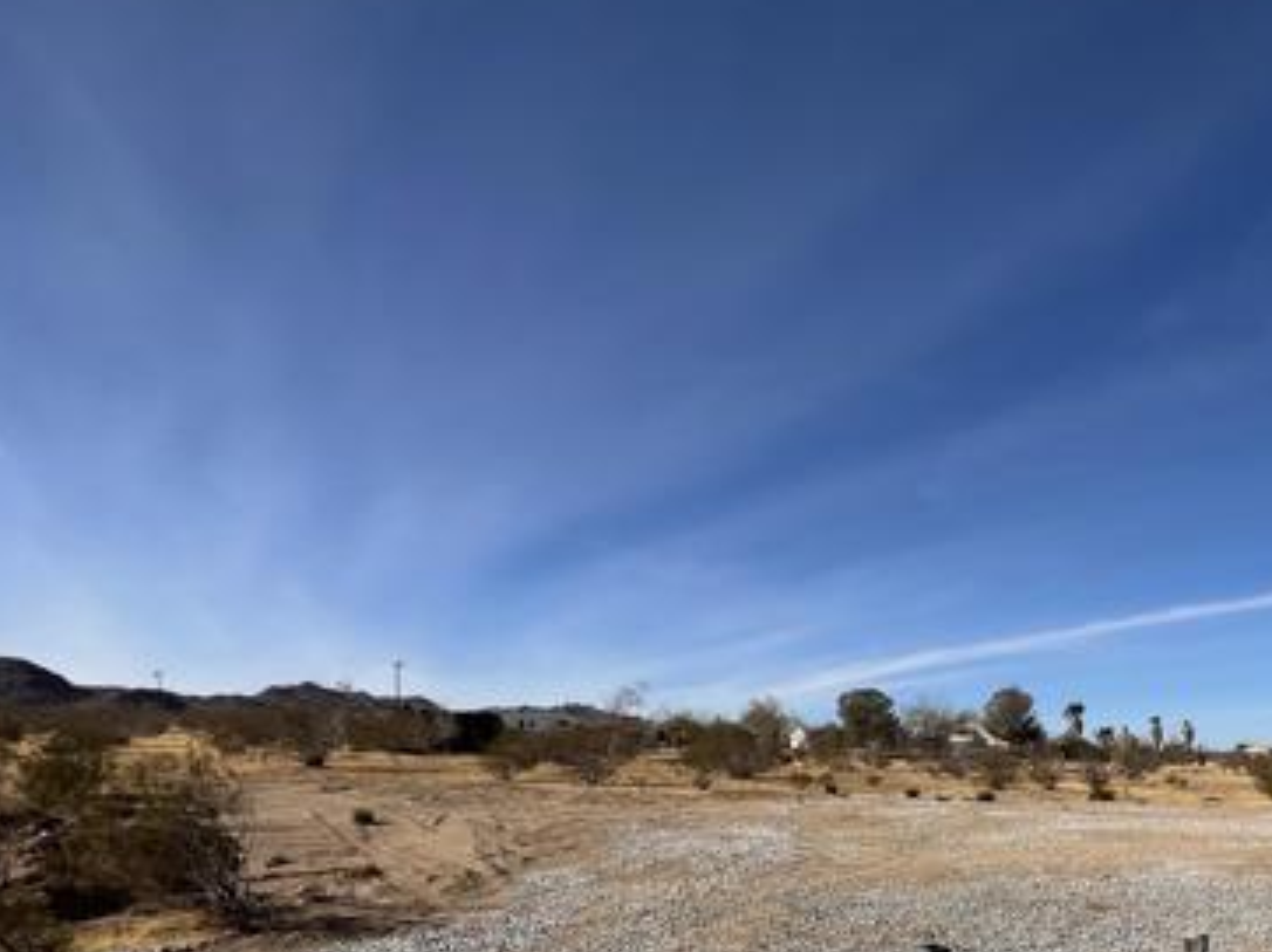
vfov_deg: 53.8
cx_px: 861
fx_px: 845
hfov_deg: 71.5
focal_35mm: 23
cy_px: 794
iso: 32
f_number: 1.8
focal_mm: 1.57
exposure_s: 1/3311
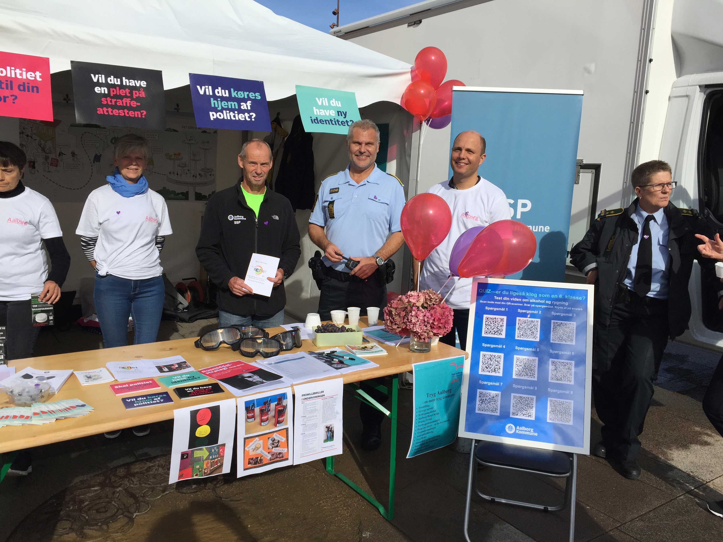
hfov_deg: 61.7
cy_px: 271
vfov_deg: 48.2
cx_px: 362
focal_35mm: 29
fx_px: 606
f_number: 2.2
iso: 32
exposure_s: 1/2825
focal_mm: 4.15
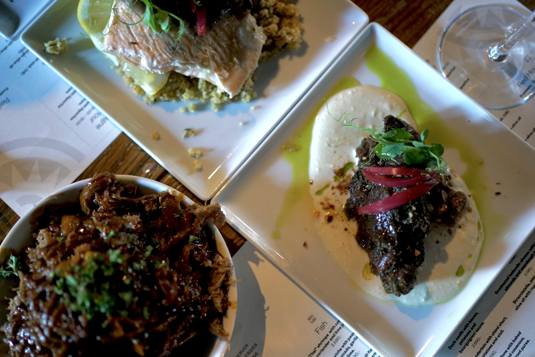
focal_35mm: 35
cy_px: 178
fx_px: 520
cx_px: 268
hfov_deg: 54.4
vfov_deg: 37.9
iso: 1600
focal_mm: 35
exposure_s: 1/60
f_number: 2
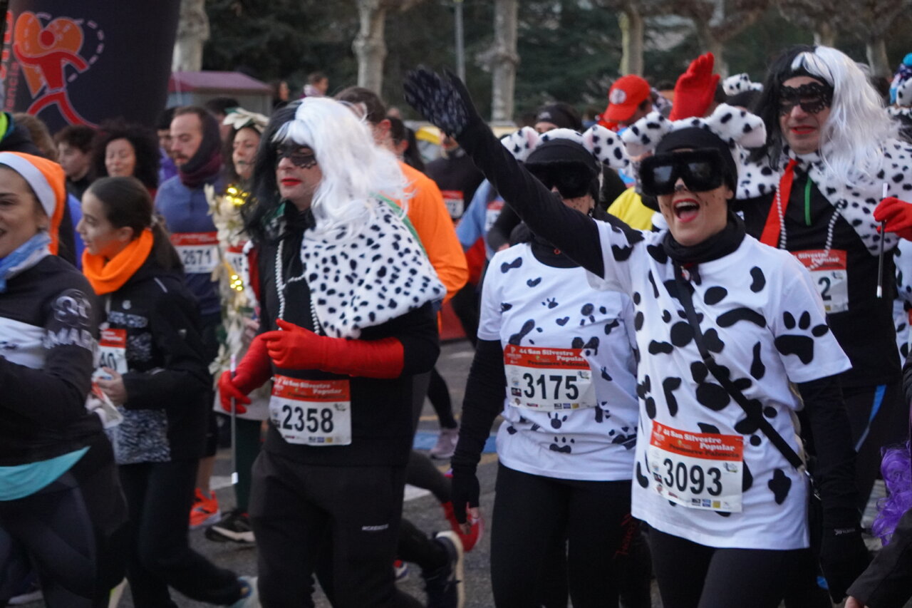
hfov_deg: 24.6
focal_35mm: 82
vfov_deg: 16.5
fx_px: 2090
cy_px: 304
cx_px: 456
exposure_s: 1/160
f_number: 4.5
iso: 5000
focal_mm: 55
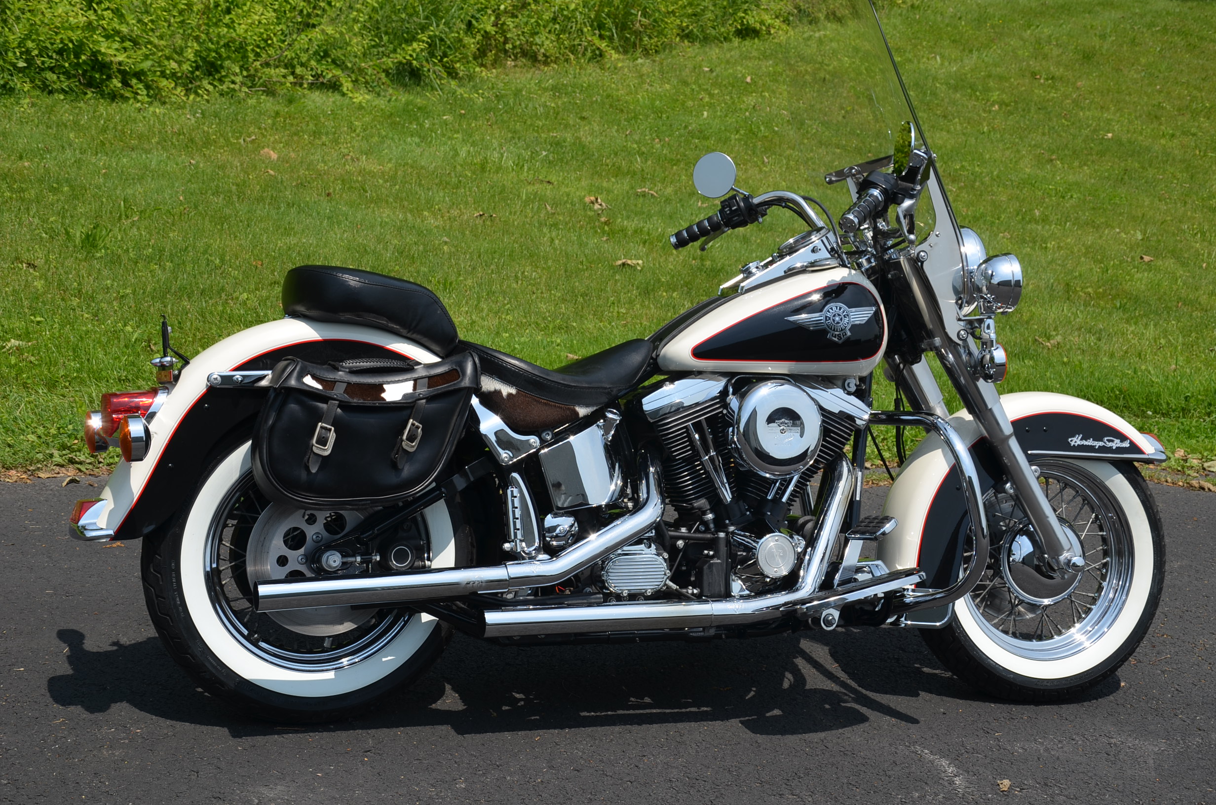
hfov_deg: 33.5
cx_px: 608
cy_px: 402
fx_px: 2022
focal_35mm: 60
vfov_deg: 22.5
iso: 100
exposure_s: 1/250
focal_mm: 40
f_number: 8
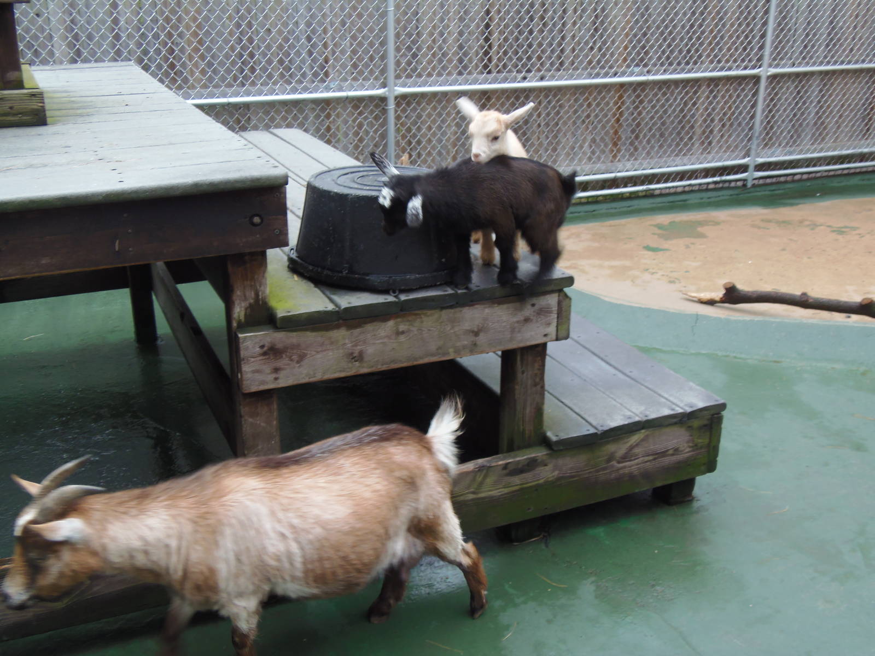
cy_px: 328
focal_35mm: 35
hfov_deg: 52.6
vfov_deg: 40.7
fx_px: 885
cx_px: 438
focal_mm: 6.5
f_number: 3.4
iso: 64
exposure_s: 1/30
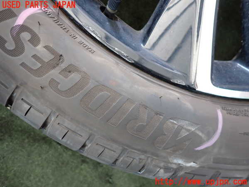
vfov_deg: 54.9
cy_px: 94
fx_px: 180
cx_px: 124
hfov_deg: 69.4
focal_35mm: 25
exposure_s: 1/30
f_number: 2
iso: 640
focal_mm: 4.5
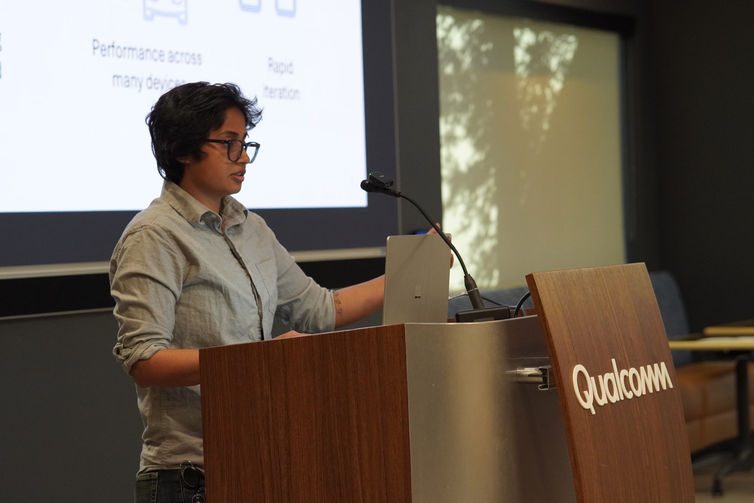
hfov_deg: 18.2
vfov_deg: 12.2
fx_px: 2356
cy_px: 252
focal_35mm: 112
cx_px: 377
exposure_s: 1/160
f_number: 4
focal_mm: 75
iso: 2000
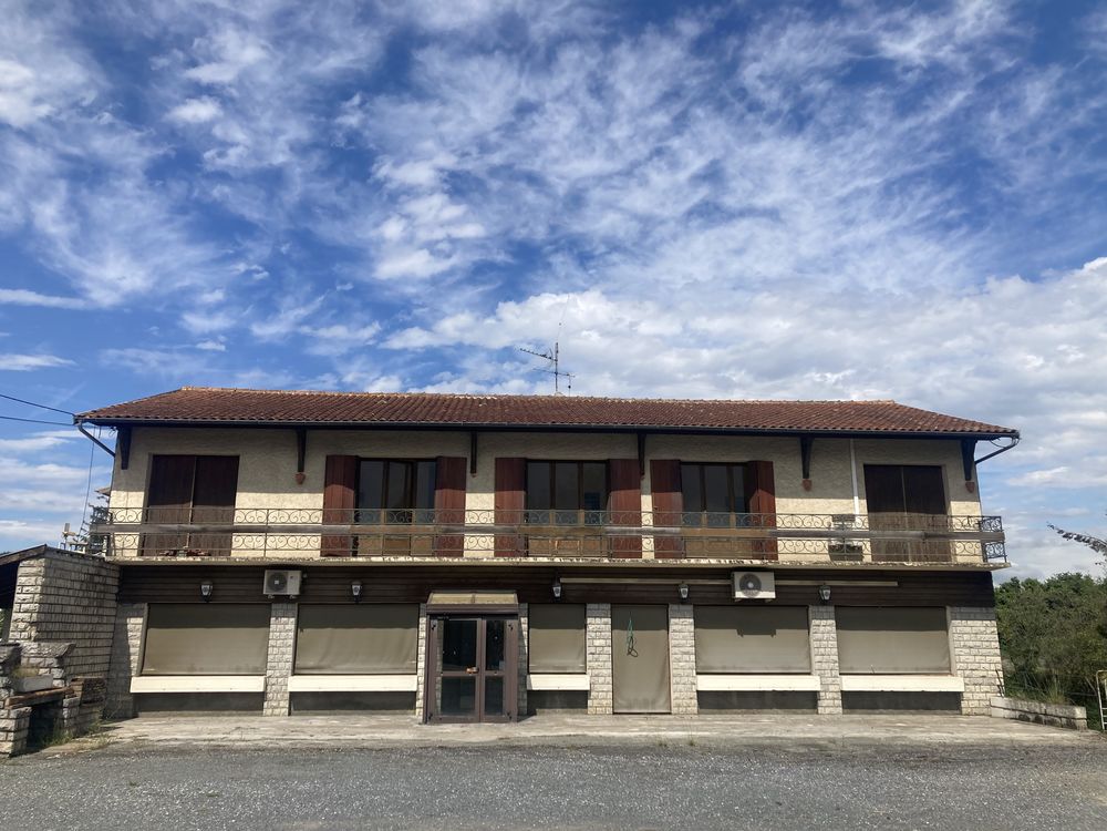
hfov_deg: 63.4
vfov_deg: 49.7
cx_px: 554
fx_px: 895
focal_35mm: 28
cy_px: 416
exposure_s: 1/2857
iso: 20
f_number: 1.8
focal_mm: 3.99
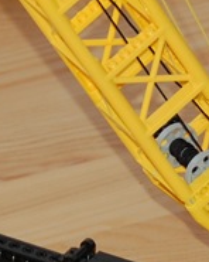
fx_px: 5305
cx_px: 355
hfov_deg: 2.3
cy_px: 249
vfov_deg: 2.8
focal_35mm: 686
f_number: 5.3
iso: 200
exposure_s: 1/60
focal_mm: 75
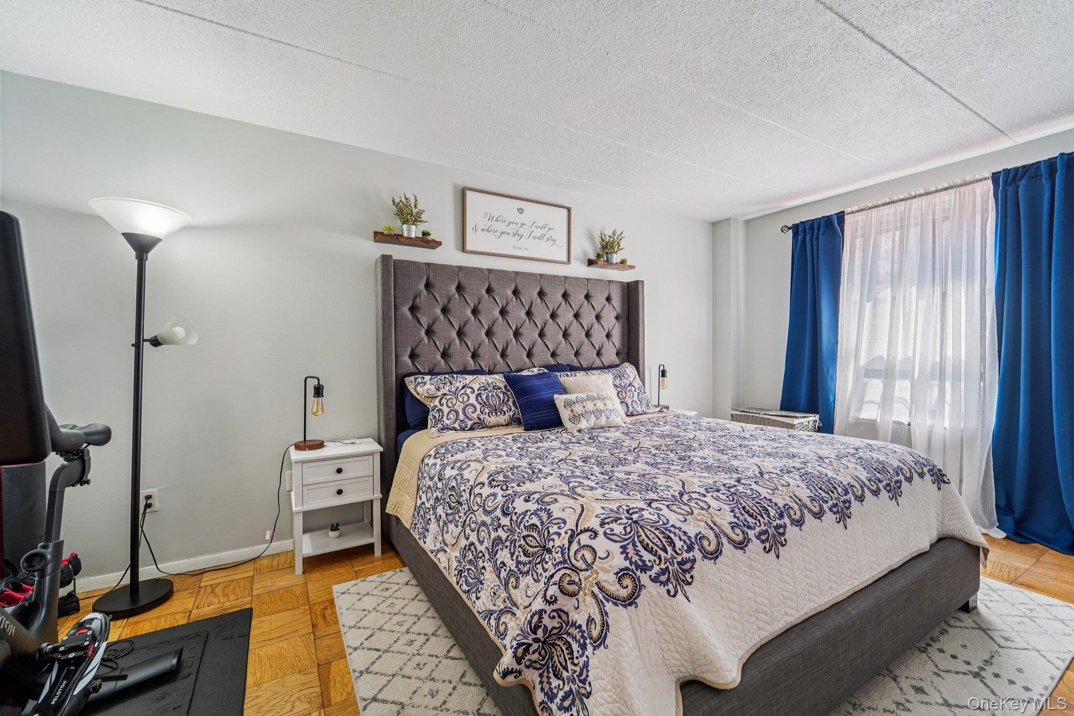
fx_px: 418
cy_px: 358
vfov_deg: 81.2
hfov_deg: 104.3
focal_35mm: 14
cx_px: 537
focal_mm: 14
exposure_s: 1/20
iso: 400
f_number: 8
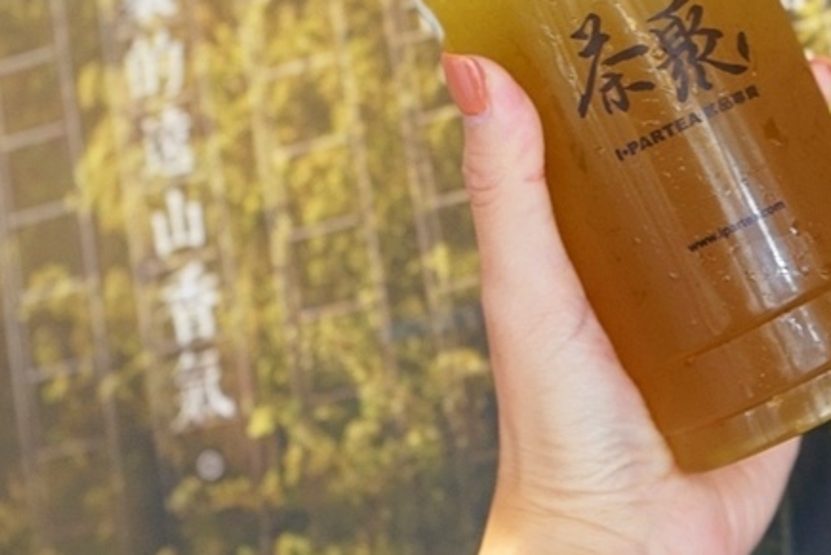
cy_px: 119
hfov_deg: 25.9
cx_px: 661
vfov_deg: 17.6
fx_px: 1778
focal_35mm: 77
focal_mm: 42
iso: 800
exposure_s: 1/60
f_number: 4.5
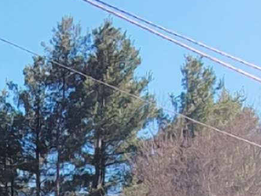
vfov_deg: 13.5
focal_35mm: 92
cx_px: 23
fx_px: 694
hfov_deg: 20.8
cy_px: 406
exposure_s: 1/1429
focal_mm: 1.74
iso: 40
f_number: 2.2
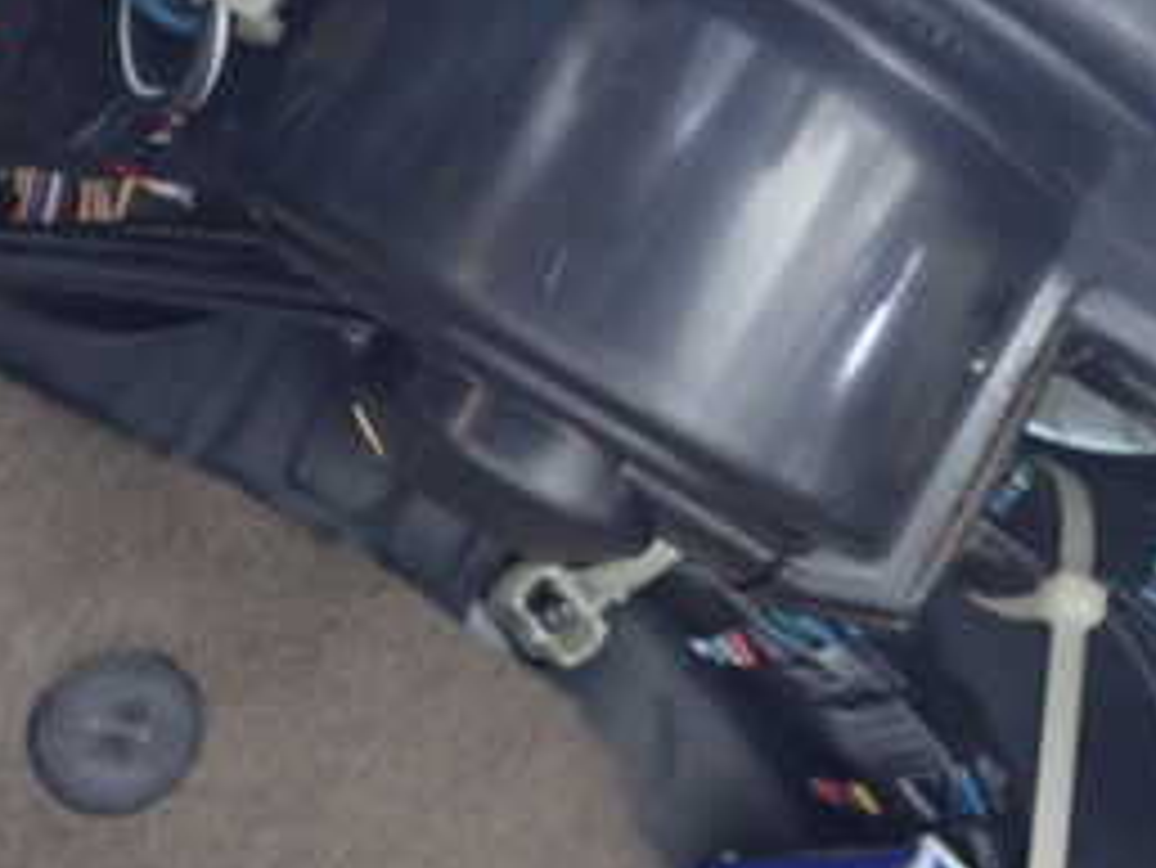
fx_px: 2339
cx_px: 729
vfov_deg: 20.6
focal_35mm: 70
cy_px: 99
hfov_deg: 27.7
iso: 800
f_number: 2.3
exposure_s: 1/30
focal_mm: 5.4
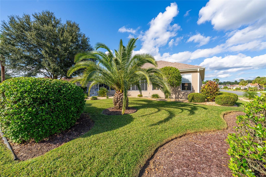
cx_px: 133
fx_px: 103
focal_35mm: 14
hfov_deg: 104.3
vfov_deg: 81.2
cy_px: 88
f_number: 8
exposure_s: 1/500
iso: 320
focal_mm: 14
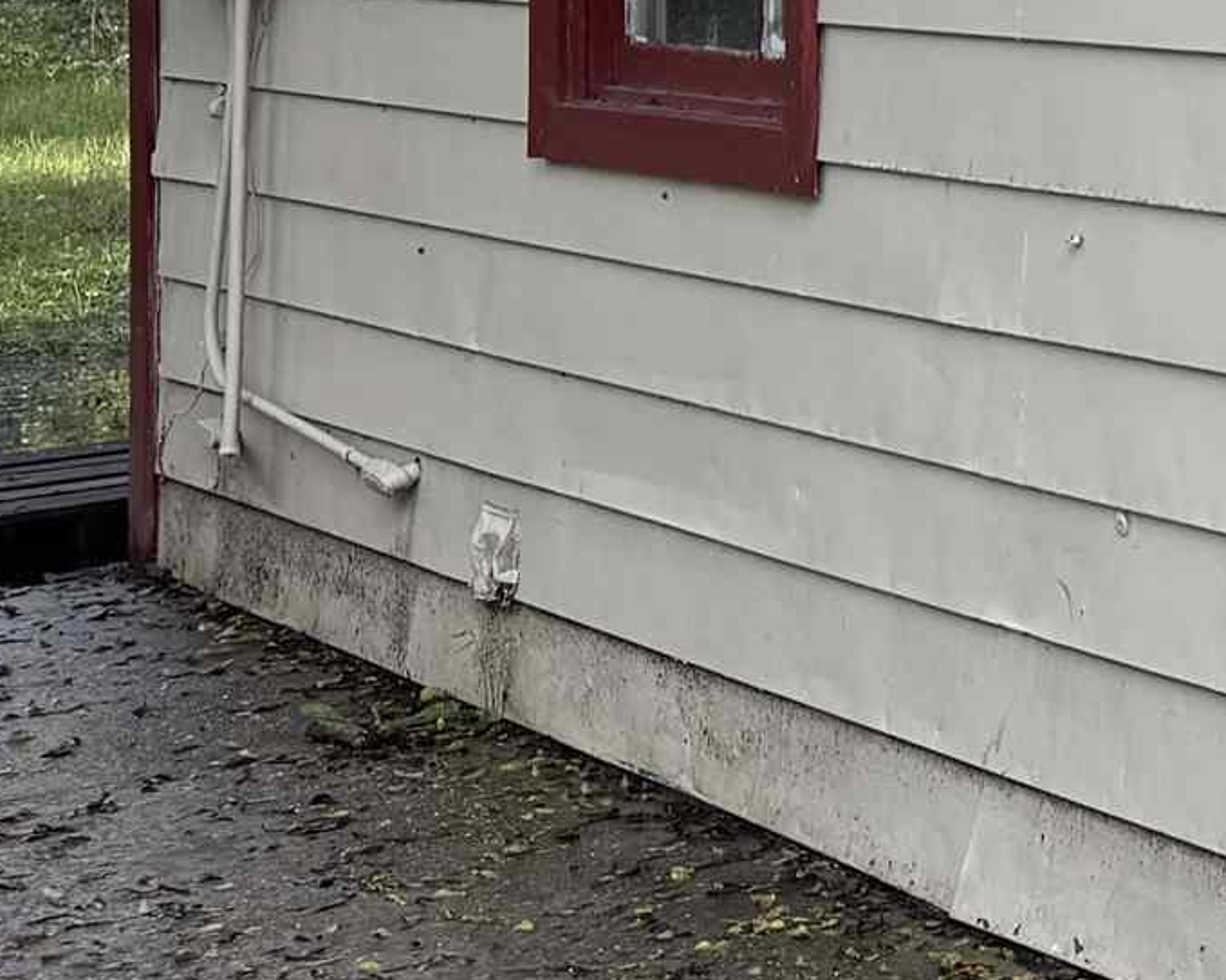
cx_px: 2544
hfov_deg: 14.6
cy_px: -251
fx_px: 3846
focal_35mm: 106
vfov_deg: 14.0
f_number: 1.78
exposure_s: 1/1010
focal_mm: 6.76
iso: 80
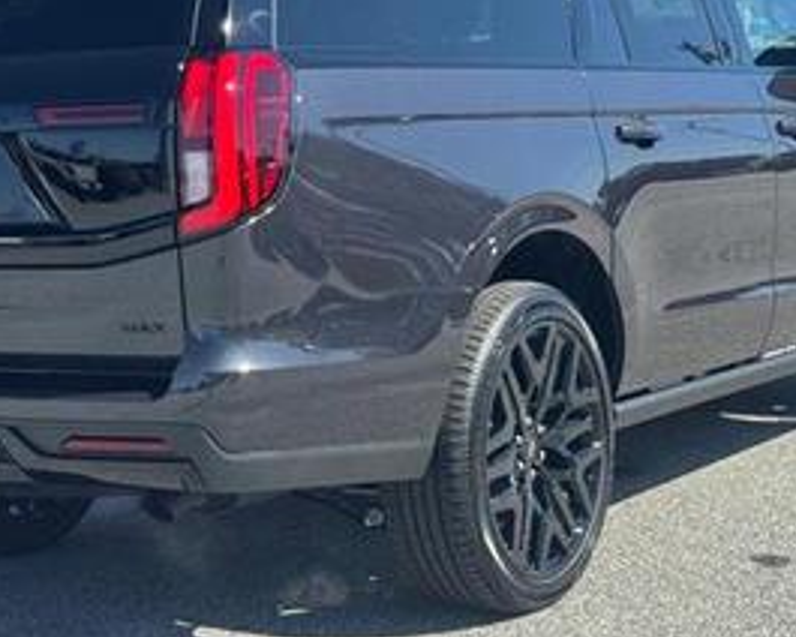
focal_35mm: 89
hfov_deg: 21.5
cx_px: 309
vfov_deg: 17.2
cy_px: 225
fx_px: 2097
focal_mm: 6.76
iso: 64
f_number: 1.78
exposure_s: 1/1524
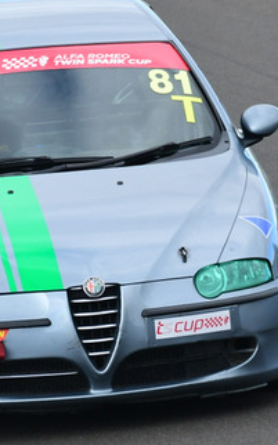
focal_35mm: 1712
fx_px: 20772
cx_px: 21
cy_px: 199
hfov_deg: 0.8
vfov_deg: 1.2
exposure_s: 1/640
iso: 640
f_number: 7.1
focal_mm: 450
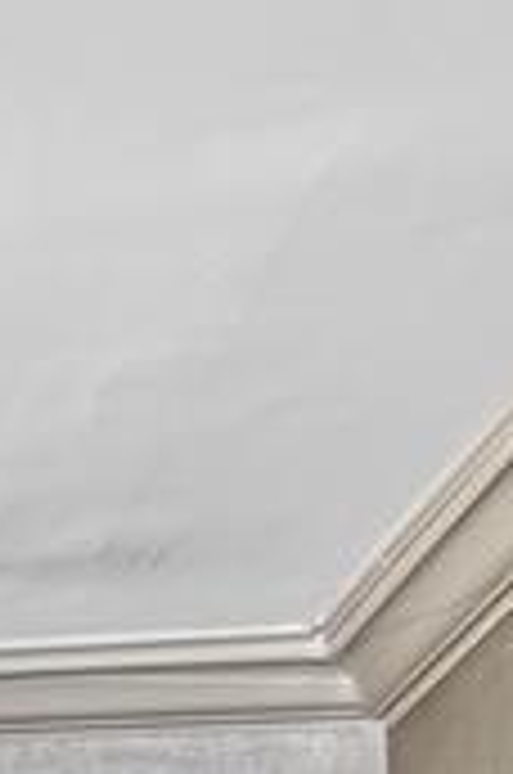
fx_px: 3240
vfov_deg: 11.8
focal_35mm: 151
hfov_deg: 7.5
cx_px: -1246
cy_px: 1656
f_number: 8
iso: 640
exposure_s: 1/8
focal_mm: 18
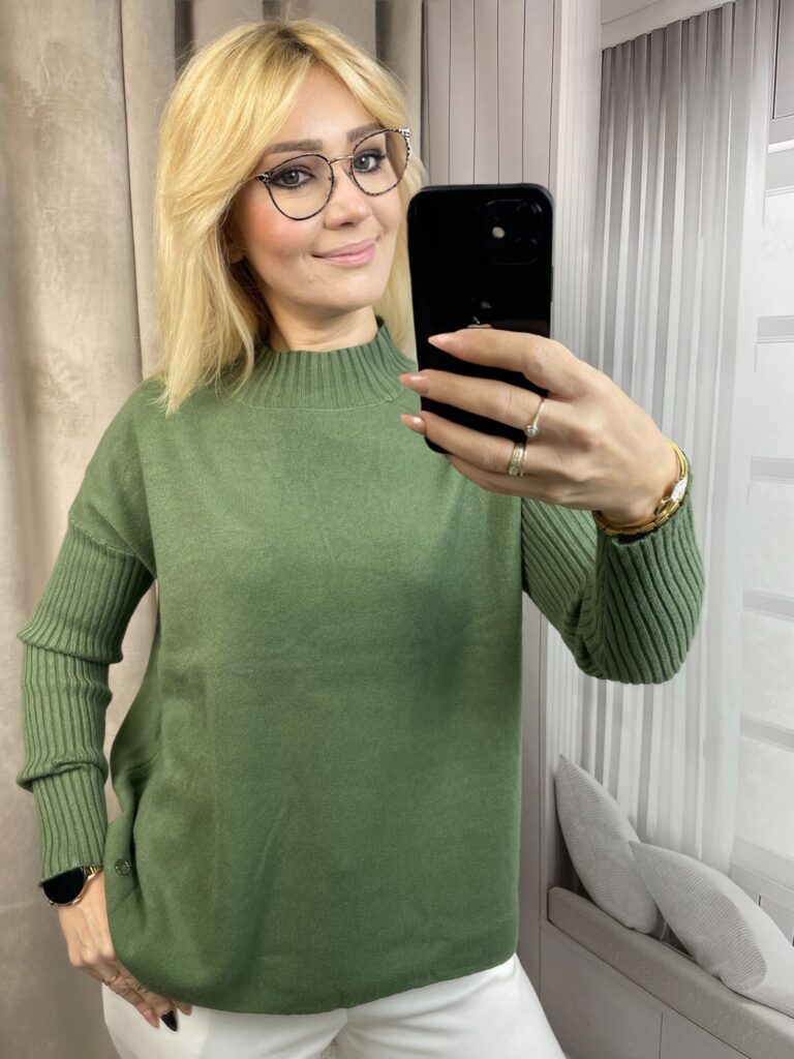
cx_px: 397
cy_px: 530
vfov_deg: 67.3
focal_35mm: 26
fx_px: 795
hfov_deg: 53.1
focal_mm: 4.2
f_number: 1.6
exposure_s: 1/100
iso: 64
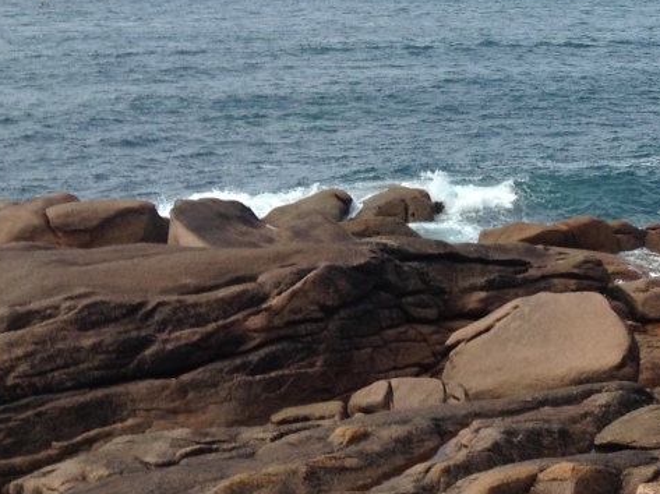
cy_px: 230
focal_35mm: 84
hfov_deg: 21.8
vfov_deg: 17.5
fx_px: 1600
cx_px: 761
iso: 32
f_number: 2.4
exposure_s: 1/1136
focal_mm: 3.3
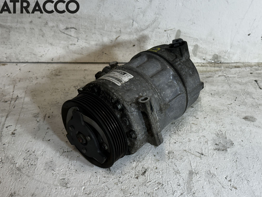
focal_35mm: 49
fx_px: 371
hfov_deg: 38.9
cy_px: 100
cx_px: 133
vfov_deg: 29.7
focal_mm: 6.86
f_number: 1.78
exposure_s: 1/100
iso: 64
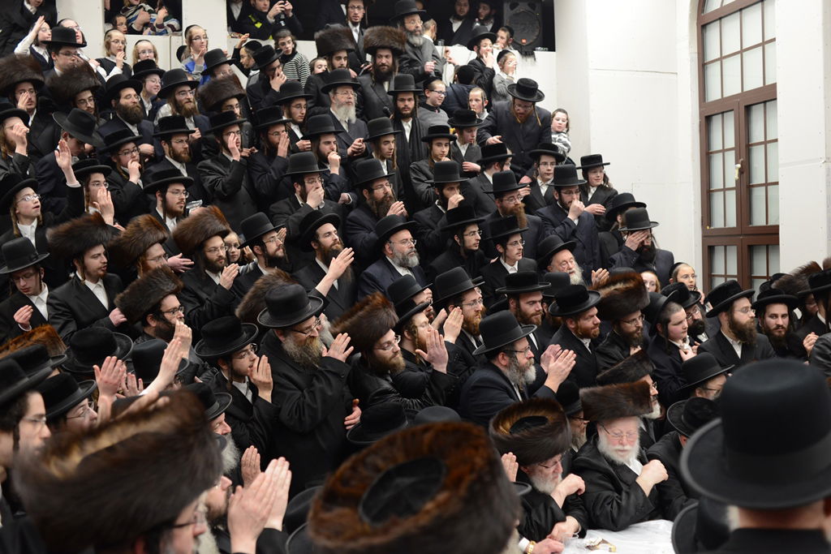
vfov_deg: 37.9
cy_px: 277
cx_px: 416
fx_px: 808
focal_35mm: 35
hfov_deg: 54.4
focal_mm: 35
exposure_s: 1/200
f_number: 3.5
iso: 1600
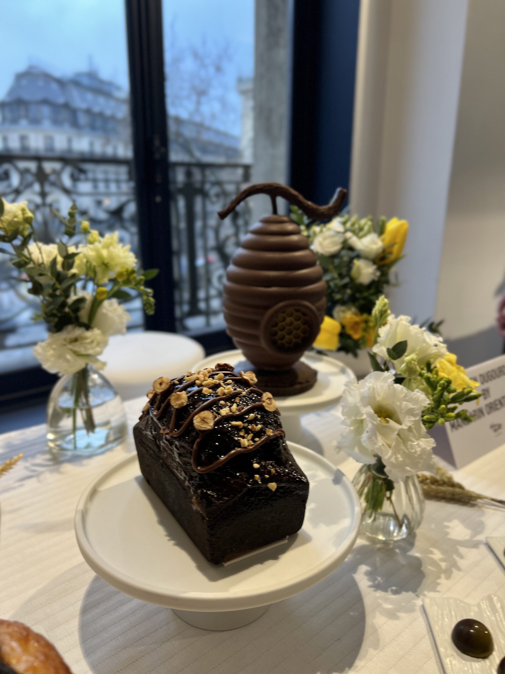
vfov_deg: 67.3
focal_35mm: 26
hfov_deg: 53.1
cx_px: 252
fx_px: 506
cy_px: 337
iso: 50
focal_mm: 5.7
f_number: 1.5
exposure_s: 1/100
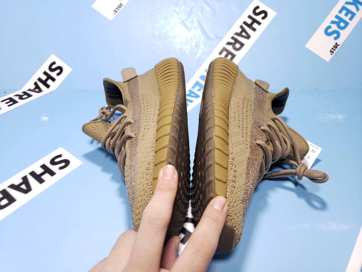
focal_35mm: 26
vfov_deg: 53.1
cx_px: 181
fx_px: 272
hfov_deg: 67.3
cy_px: 136
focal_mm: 4.3
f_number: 1.5
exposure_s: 1/100
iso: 80
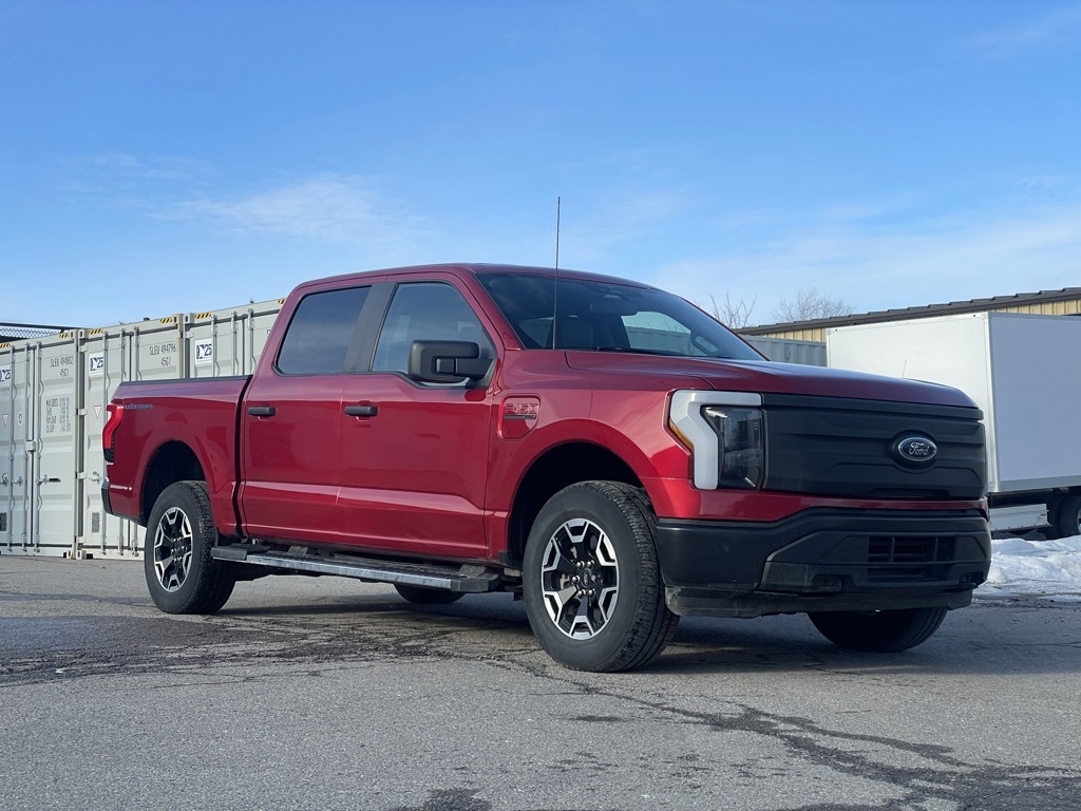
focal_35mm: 52
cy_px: 406
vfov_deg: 28.0
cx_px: 540
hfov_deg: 36.8
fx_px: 1624
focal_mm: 6
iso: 25
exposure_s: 1/1295
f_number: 2
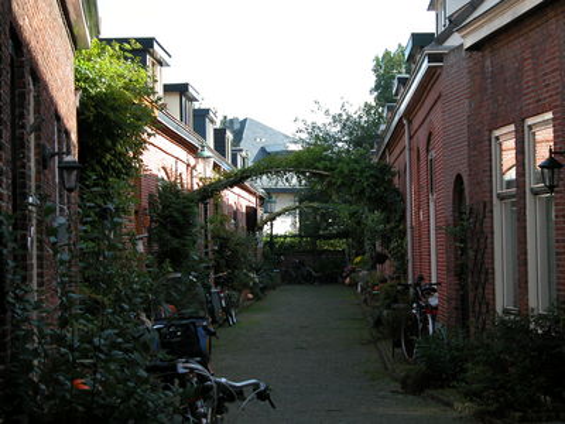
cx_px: 282
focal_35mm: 98
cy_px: 212
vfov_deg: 15.1
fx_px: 1600
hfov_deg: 20.0
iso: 100
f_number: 4.1
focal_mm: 25.4
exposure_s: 1/192
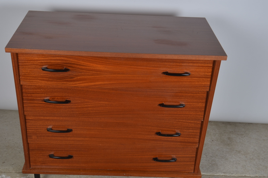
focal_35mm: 50
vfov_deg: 26.8
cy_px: 106
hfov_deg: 39.6
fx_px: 371
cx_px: 118
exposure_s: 1/125
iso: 100
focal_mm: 24
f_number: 11
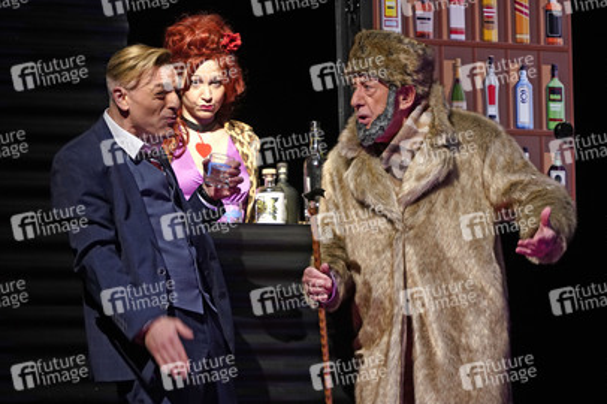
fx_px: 3184
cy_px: 186
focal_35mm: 189
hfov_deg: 10.9
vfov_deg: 7.3
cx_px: 309
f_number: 5.6
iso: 2000
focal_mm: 170
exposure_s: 1/250
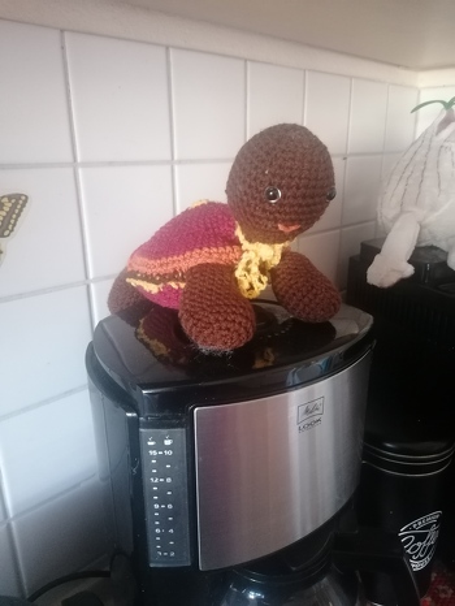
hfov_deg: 51.4
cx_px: 228
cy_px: 303
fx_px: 473
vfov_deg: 65.3
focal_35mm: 27
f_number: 1.8
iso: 1600
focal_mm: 4.75
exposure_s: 1/16.7
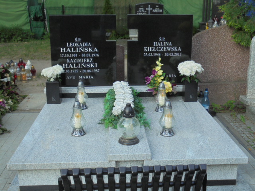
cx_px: 128
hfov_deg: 43.9
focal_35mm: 43
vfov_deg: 33.6
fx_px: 317
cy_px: 96
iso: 100
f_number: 4.5
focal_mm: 7.8
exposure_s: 1/50
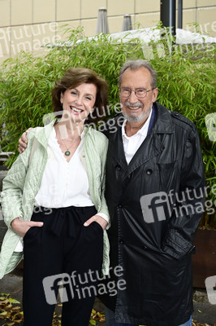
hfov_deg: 33.3
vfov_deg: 48.5
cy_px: 163
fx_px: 361
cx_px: 108
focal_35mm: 40
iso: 1000
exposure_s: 1/200
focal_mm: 40
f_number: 5
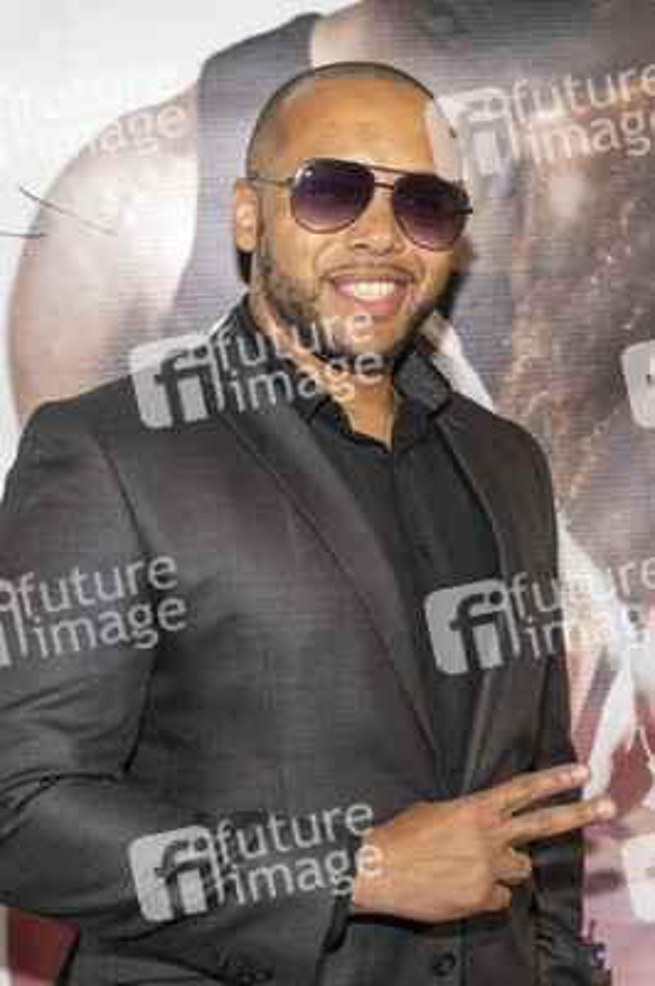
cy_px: 493
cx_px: 328
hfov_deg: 20.6
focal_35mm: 66
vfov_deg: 30.5
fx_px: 1804
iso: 400
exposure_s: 1/200
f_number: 5.6
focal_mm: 66
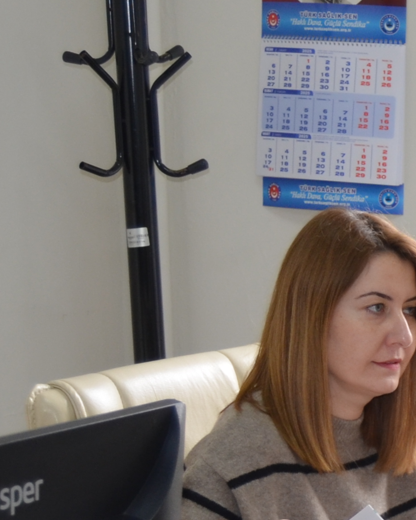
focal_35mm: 144
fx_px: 2216
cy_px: 497
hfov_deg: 9.8
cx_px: 879
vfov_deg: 13.2
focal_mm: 24
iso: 400
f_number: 3.8
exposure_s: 1/60
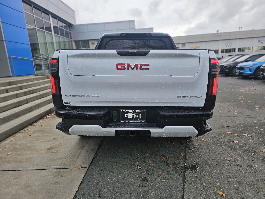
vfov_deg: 58.9
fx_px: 176
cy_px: 100
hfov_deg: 73.9
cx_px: 132
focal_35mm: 23
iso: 20
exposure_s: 1/221
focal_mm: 6.3
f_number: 1.7
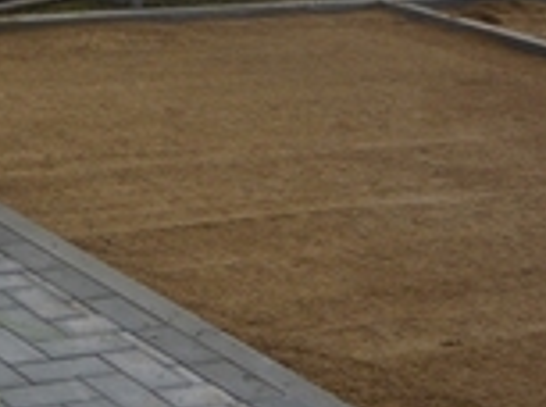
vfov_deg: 11.9
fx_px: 1857
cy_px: -221
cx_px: -171
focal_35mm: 118
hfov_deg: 15.9
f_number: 4
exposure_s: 1/250
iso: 100
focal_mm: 5.2
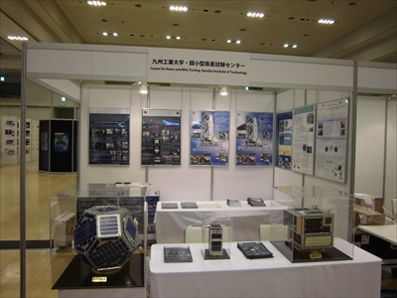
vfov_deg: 53.1
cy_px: 149
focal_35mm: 26
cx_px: 198
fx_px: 298
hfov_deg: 67.3
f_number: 2.8
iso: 200
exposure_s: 1/60
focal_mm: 4.7
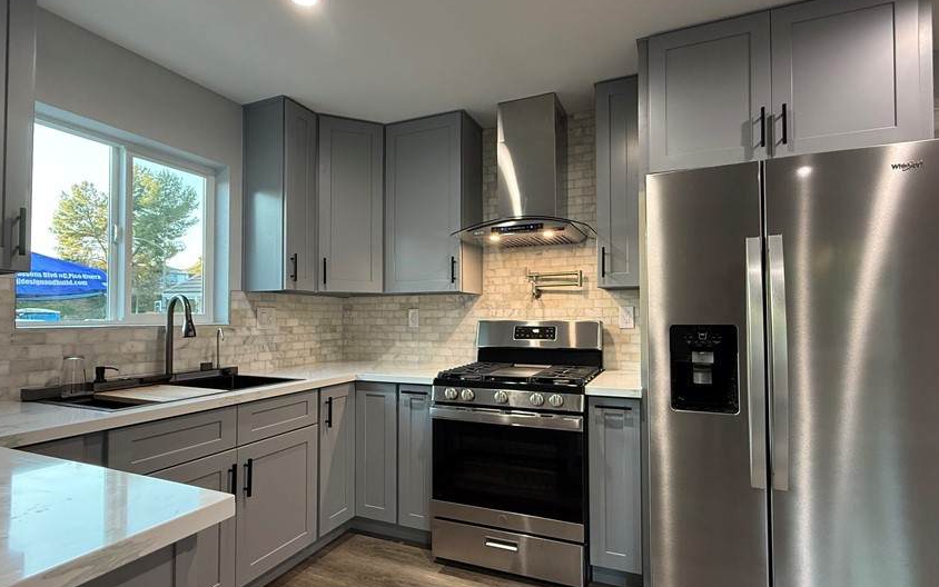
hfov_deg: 91.0
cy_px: 307
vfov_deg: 65.0
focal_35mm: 18
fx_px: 461
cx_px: 491
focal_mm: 2.22
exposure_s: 1/60
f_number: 2.2
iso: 250
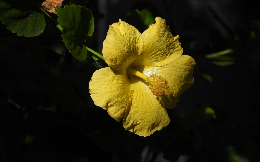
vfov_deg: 2.5
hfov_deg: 4.0
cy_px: 75
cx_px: 130
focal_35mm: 531
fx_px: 3762
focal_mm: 89.2
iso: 100
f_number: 5
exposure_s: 1/1000
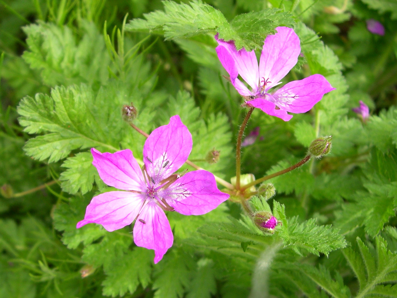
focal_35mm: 38
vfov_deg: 37.7
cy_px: 149
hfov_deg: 49.0
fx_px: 436
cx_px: 198
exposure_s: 1/290
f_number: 2.8
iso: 100
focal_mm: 8
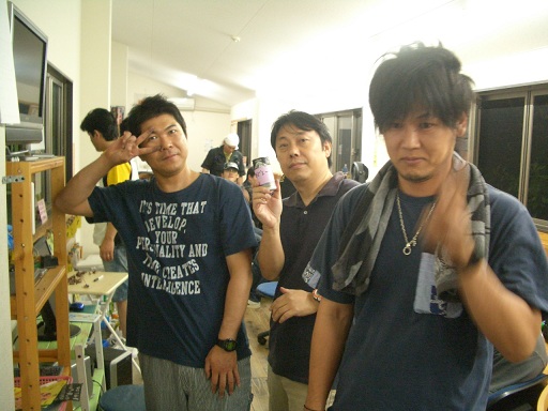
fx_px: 554
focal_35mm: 35
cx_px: 274
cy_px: 206
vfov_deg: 40.7
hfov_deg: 52.6
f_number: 2.6
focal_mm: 5.8
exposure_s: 1/20
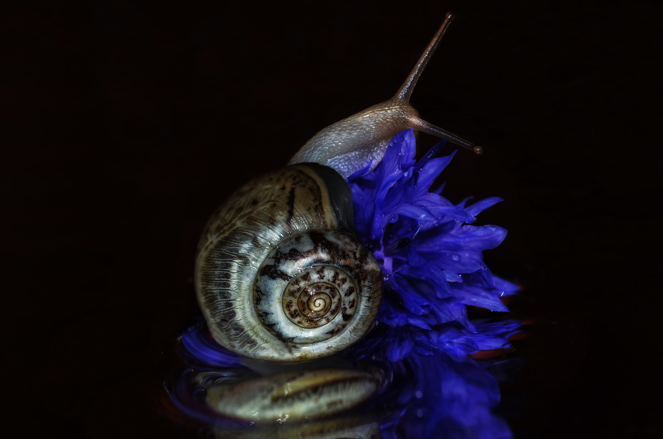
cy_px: 220
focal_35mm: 158
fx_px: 2894
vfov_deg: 8.7
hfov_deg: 13.1
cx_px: 332
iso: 200
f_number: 9
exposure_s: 1/60
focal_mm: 105
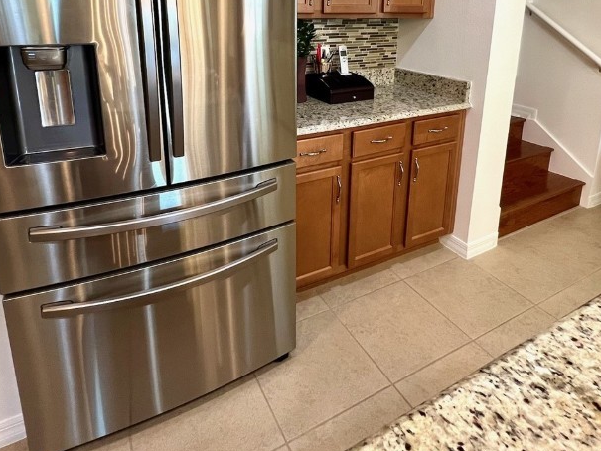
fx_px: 382
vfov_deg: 57.1
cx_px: 309
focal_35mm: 22
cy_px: 98
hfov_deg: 76.4
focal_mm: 1.57
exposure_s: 1/60
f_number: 1.8
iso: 200
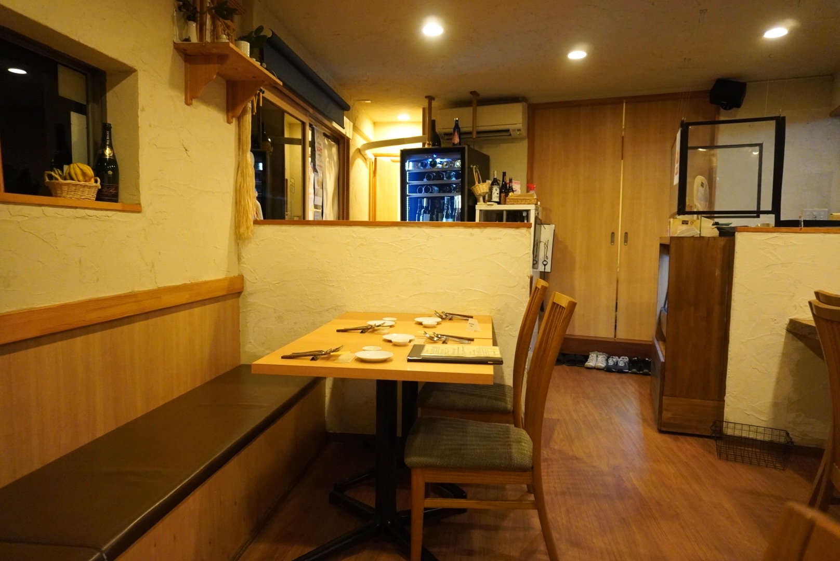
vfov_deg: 53.2
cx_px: 420
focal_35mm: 24
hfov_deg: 73.7
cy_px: 280
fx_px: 560
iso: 4000
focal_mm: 16
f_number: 3.5
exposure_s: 1/160
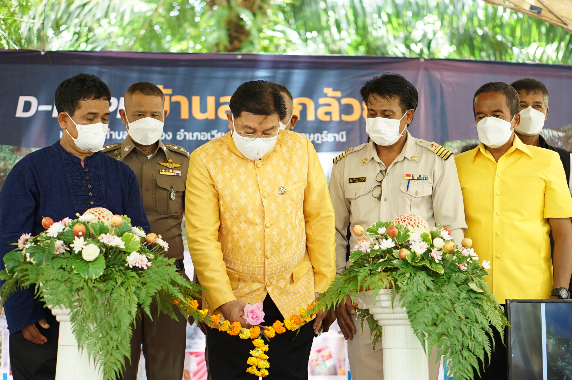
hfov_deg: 27.0
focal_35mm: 75
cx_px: 286
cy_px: 190
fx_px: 1191
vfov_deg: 18.1
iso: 320
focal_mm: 50
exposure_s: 1/160
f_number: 1.8
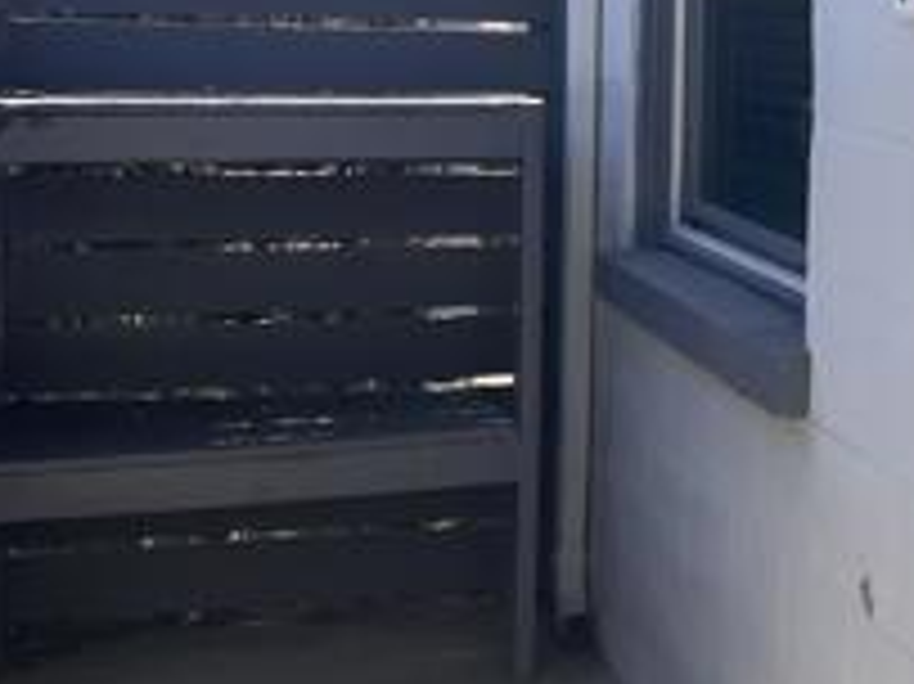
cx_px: 1054
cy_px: 158
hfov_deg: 22.3
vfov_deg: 17.8
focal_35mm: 82
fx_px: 2164
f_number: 1.5
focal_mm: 5.7
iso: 50
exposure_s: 1/1311
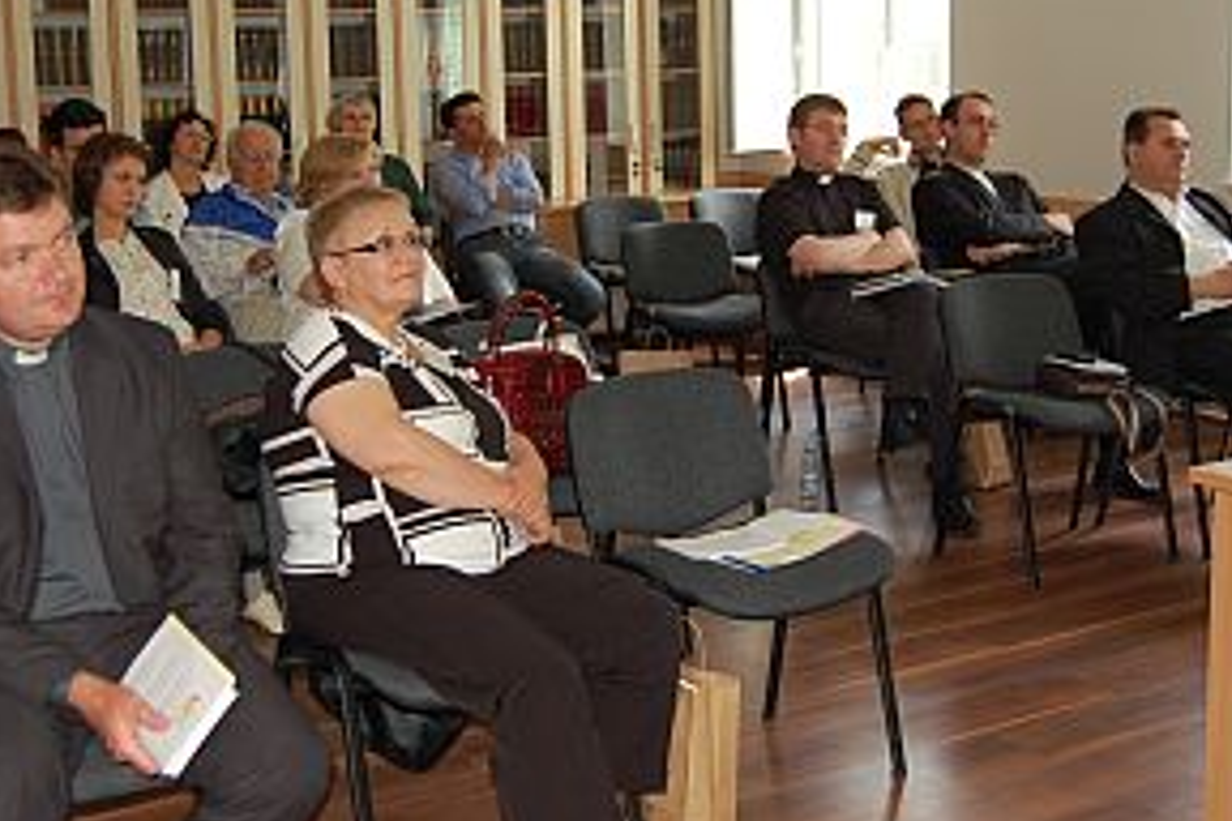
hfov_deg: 39.6
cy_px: 312
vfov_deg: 26.9
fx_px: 1711
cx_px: 599
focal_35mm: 50
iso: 400
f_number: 4
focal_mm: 24
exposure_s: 1/60
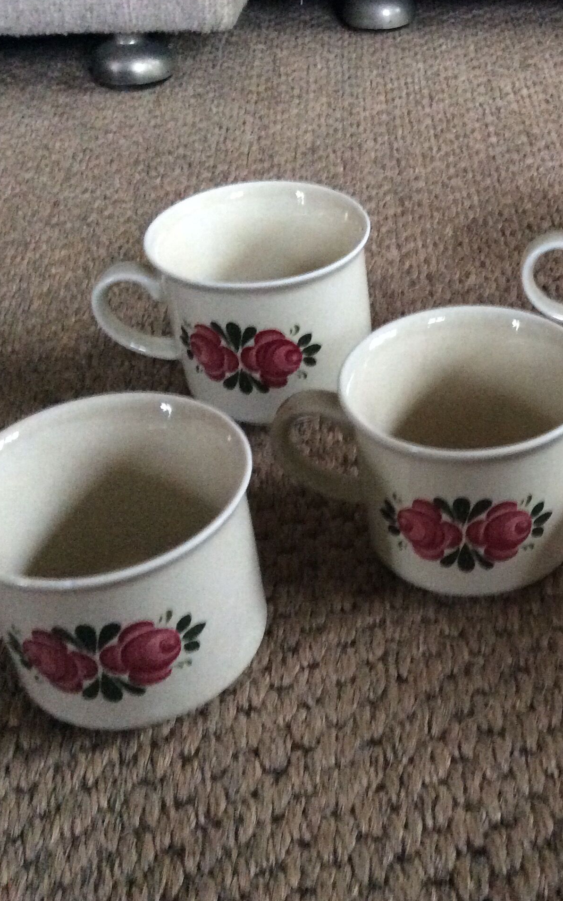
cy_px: 452
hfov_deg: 27.1
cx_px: 495
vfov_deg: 43.5
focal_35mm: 46
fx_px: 1129
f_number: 2.4
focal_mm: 3.3
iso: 320
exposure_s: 1/17
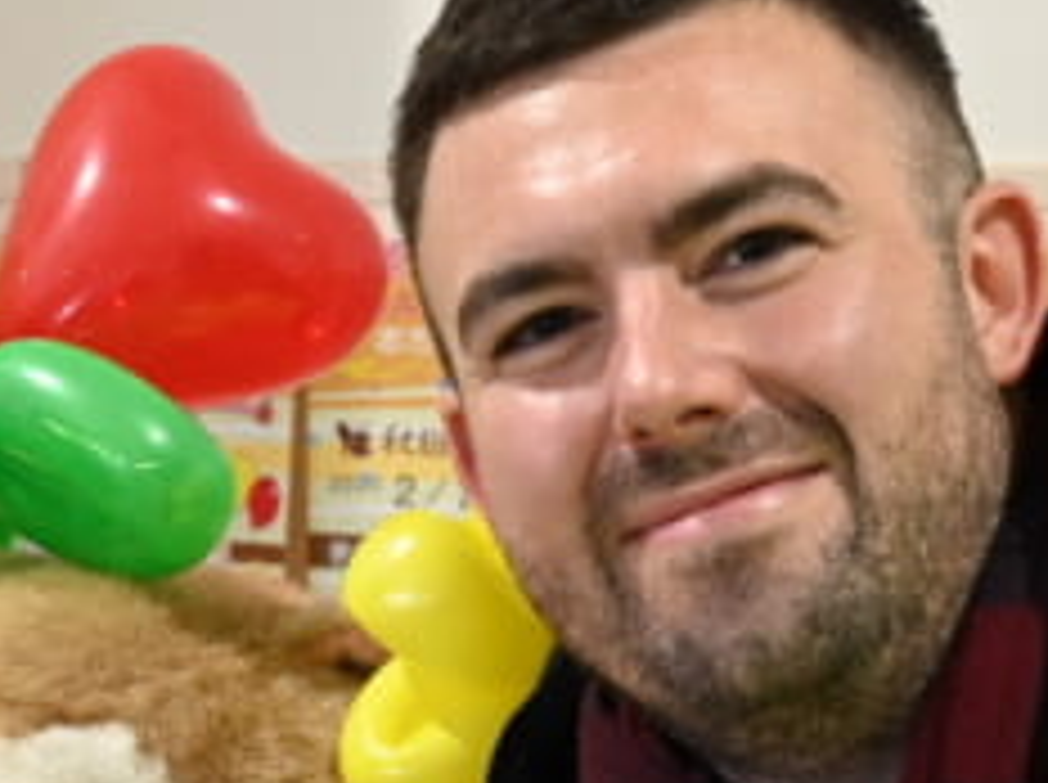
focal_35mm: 199
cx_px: 207
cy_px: 1159
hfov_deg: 9.9
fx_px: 6015
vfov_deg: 7.3
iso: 900
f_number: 5.6
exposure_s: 1/50
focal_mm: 47
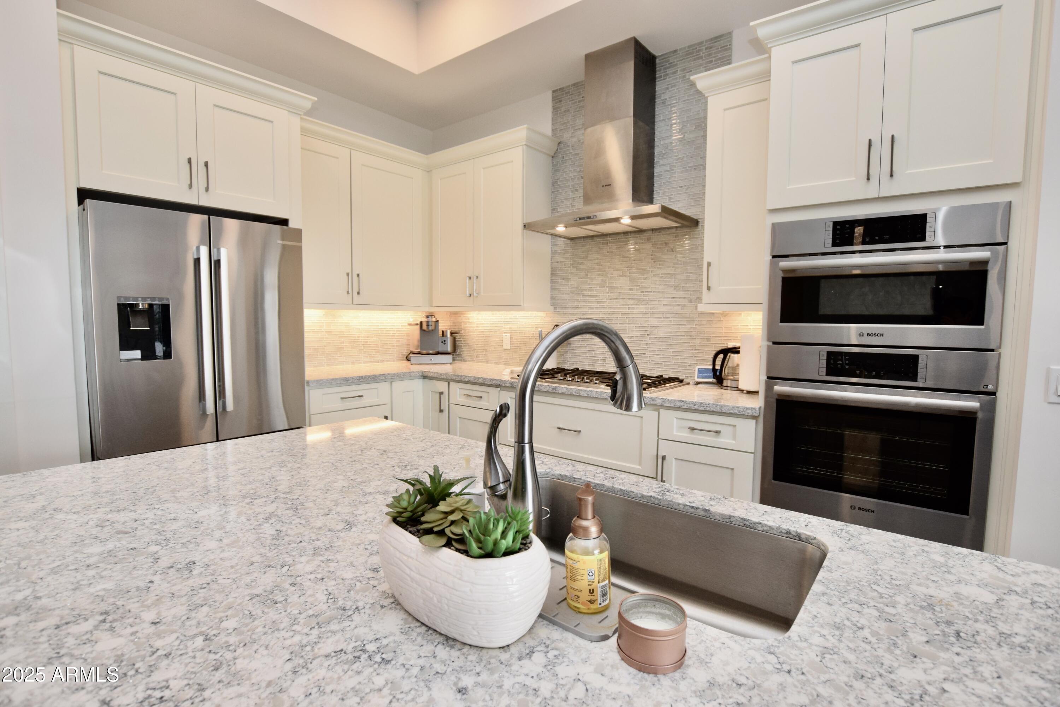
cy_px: 354
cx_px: 530
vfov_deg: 69.7
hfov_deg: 92.4
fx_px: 508
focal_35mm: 17
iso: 800
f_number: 5.6
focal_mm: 11.5
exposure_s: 1/125
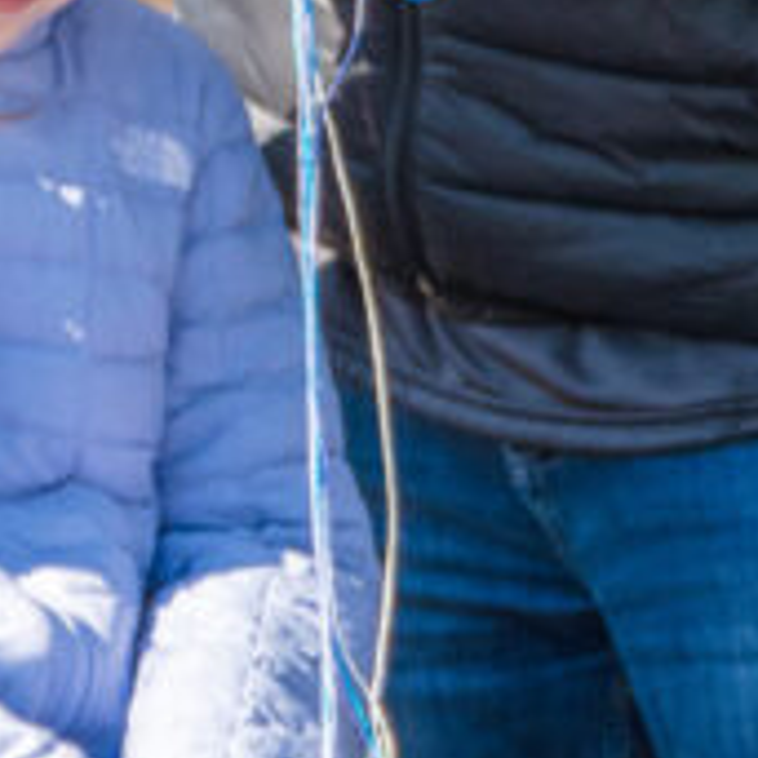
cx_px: 339
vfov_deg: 4.8
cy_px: -93
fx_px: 9067
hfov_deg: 4.8
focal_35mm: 366
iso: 320
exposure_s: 1/3200
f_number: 2.8
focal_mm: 48
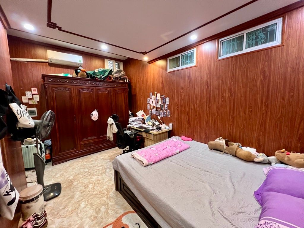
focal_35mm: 13
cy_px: 114
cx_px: 152
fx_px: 114
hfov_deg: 106.2
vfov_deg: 89.9
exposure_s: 1/50
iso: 320
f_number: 1.8
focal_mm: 1.57
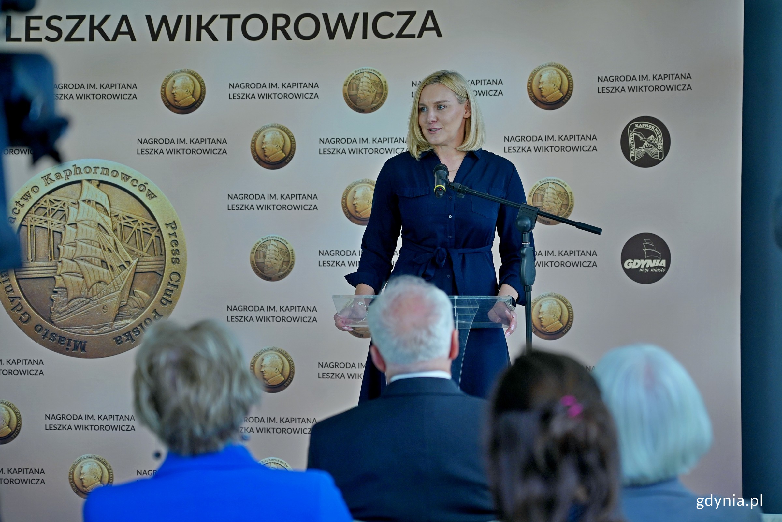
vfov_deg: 13.0
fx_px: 2281
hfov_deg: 19.5
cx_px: 391
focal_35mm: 105
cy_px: 261
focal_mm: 105
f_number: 4.5
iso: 400
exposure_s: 1/160
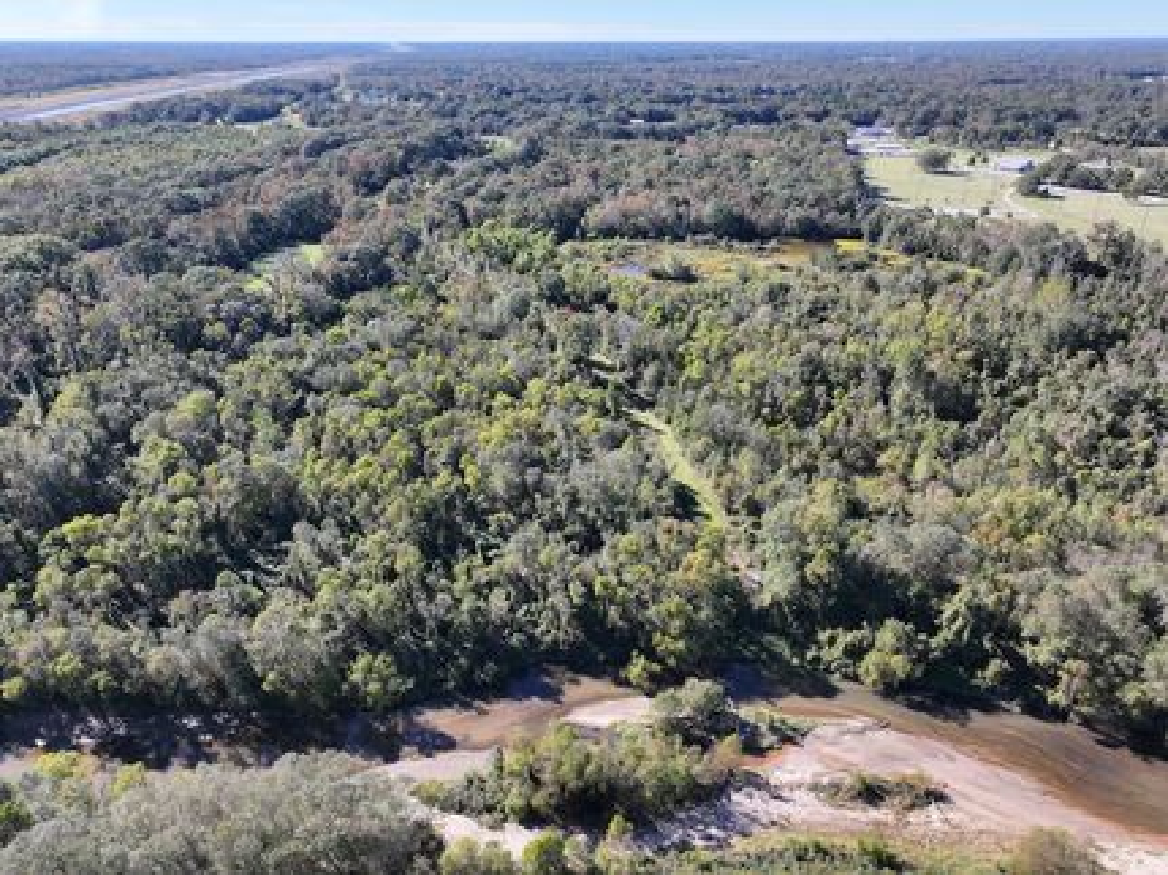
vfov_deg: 56.8
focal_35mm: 24
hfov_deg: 71.6
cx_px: 584
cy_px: 438
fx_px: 809
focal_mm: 12.29
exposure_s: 1/1600
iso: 280
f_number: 2.8
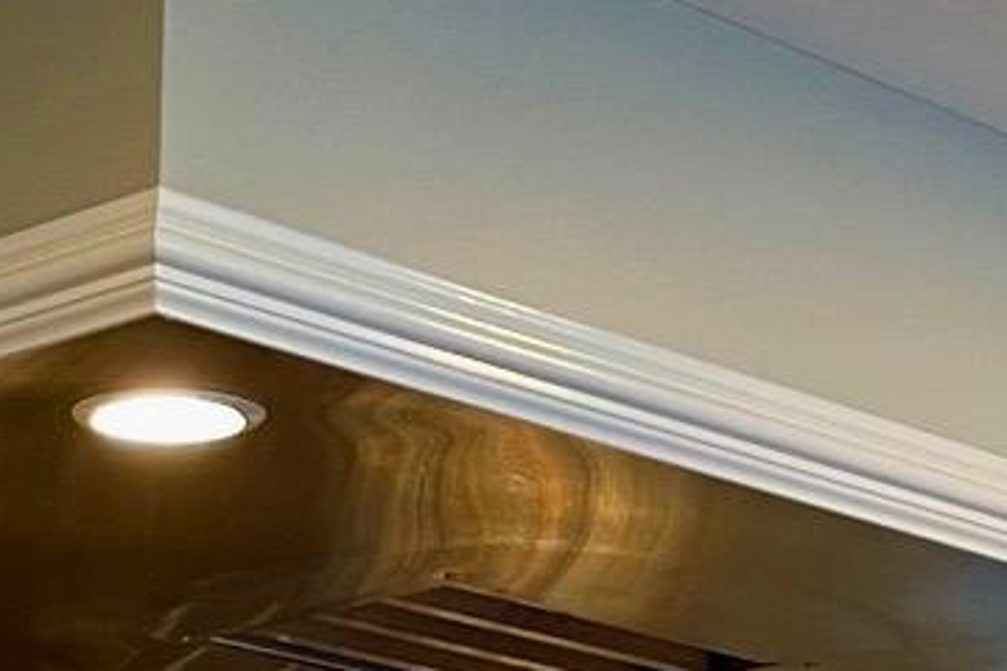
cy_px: 1714
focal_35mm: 148
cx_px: 210
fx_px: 4140
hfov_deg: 13.8
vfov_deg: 8.4
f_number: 1.6
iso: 125
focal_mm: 5.1
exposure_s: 1/60
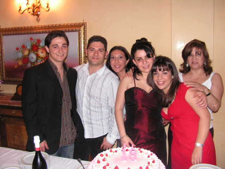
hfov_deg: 51.4
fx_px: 234
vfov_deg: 39.7
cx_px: 112
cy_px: 84
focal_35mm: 36
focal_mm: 6
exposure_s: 1/40
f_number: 3.2
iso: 200
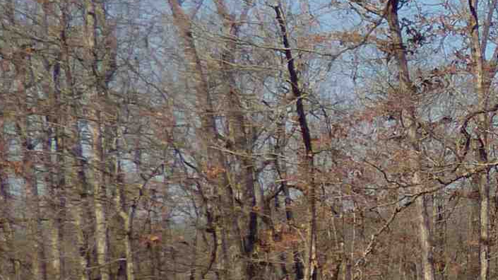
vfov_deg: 12.6
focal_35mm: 95
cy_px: 286
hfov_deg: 16.9
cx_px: 987
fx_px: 1254
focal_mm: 3.58
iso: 100
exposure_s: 1/1600
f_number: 2.8
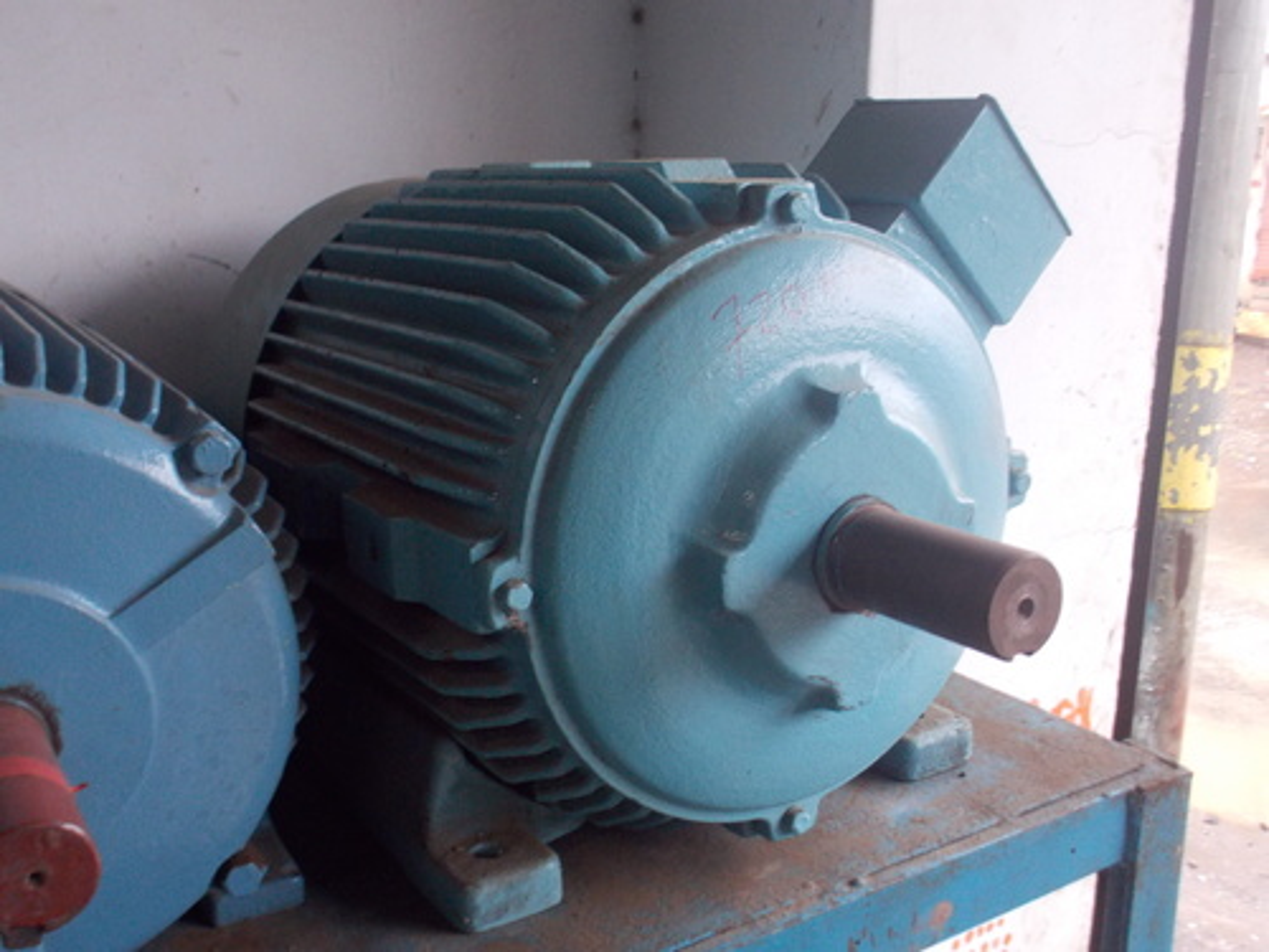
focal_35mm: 37
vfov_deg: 38.7
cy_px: 476
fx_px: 1356
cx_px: 634
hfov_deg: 50.1
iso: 200
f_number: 3.7
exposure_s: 1/30
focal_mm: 5.2
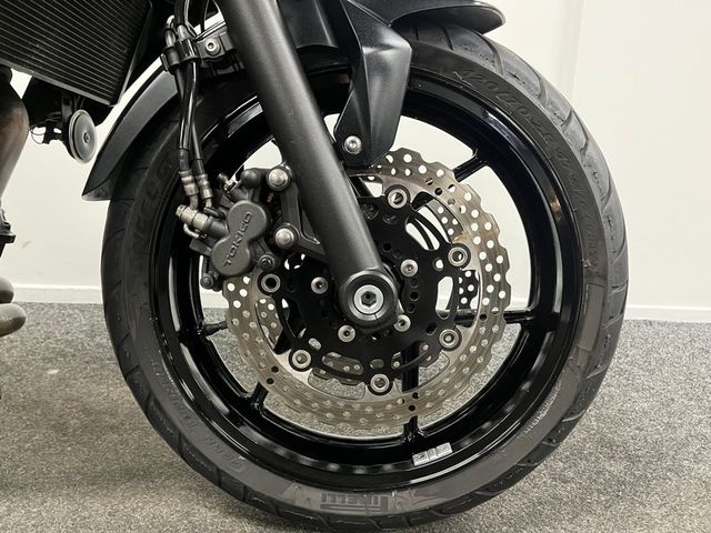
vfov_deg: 53.1
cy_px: 266
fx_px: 534
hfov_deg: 67.3
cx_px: 356
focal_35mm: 26
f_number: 1.6
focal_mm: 5.1
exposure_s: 1/33
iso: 400
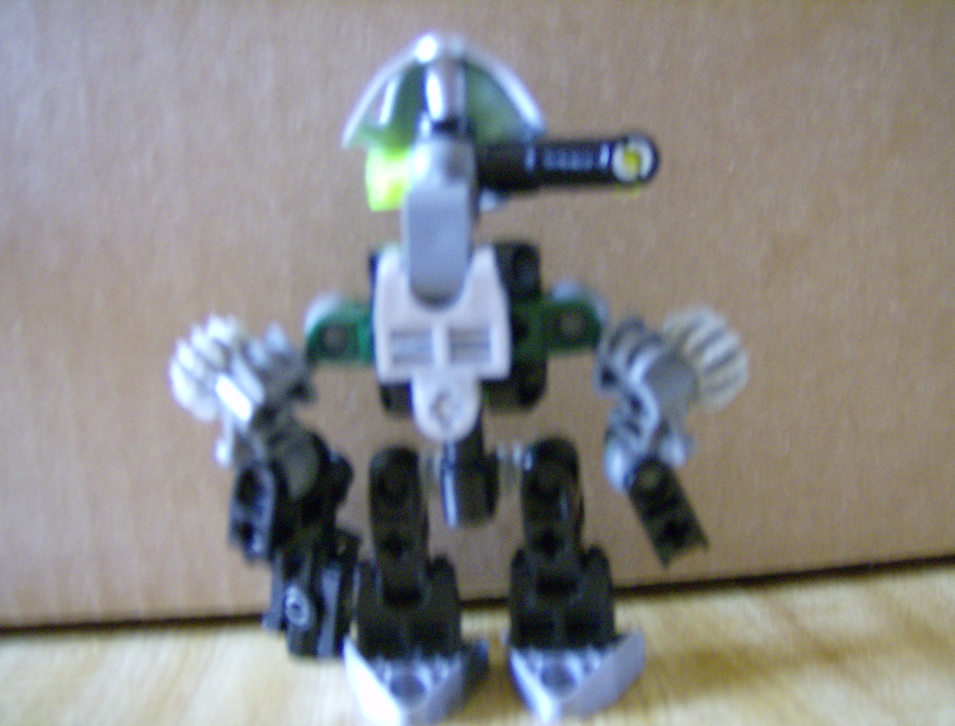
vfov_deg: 40.0
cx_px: 478
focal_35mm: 36
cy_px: 363
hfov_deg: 51.1
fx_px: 998
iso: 200
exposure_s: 1/6.76
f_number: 2.8
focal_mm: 6
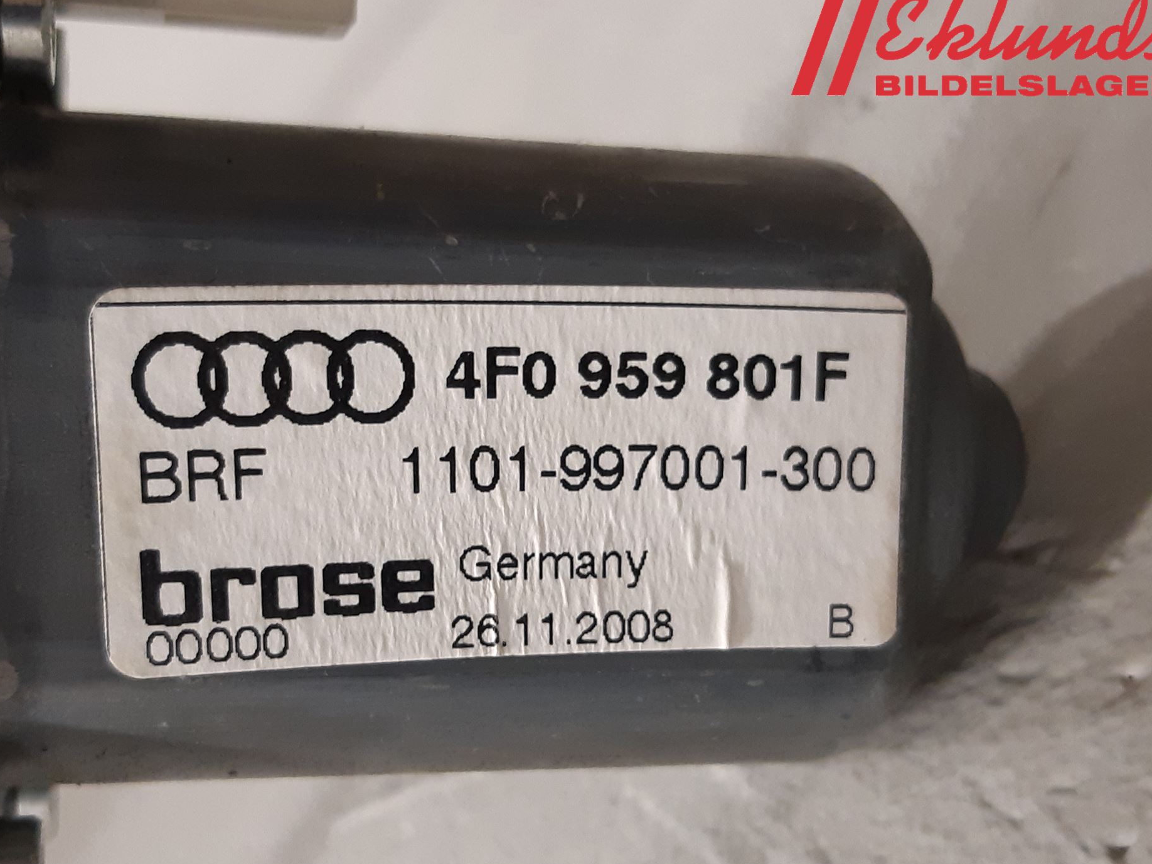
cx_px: 534
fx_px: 965
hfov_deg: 61.6
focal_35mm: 29
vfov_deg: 48.2
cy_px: 471
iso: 200
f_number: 1.7
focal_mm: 3.93
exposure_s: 1/33
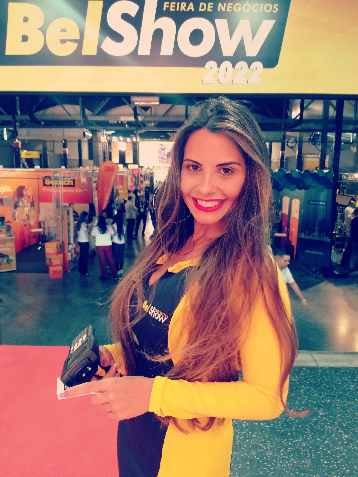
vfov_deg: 67.3
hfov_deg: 53.1
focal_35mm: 26
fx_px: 359
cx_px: 179
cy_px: 238
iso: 160
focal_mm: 3.93
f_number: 1.7
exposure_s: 1/30
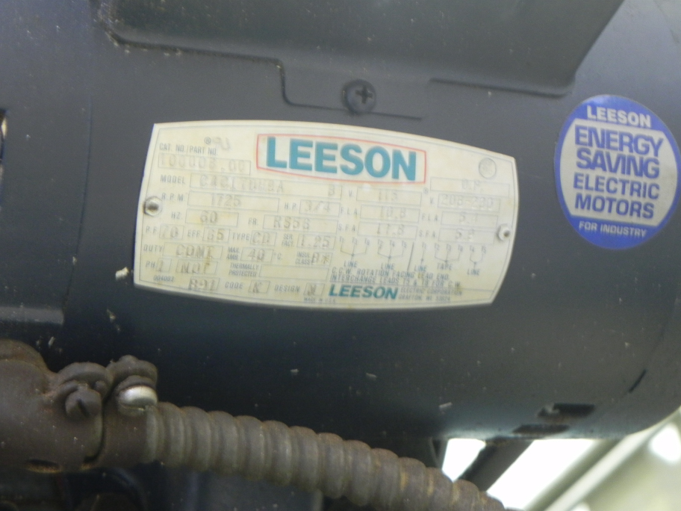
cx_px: 340
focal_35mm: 95
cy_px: 256
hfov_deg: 20.7
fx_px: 1869
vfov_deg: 15.6
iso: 400
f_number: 4
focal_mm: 16.9
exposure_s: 1/2.8
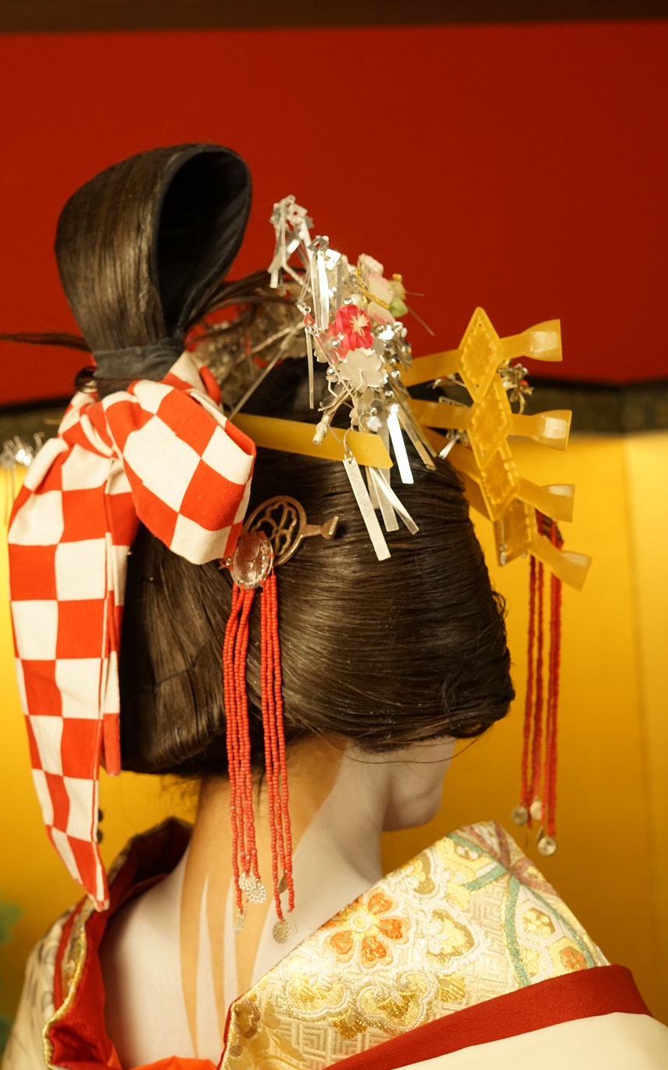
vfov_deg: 36.3
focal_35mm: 56
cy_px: 527
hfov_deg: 23.1
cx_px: 290
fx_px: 1631
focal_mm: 50
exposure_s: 1/80
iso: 1000
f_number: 5.6
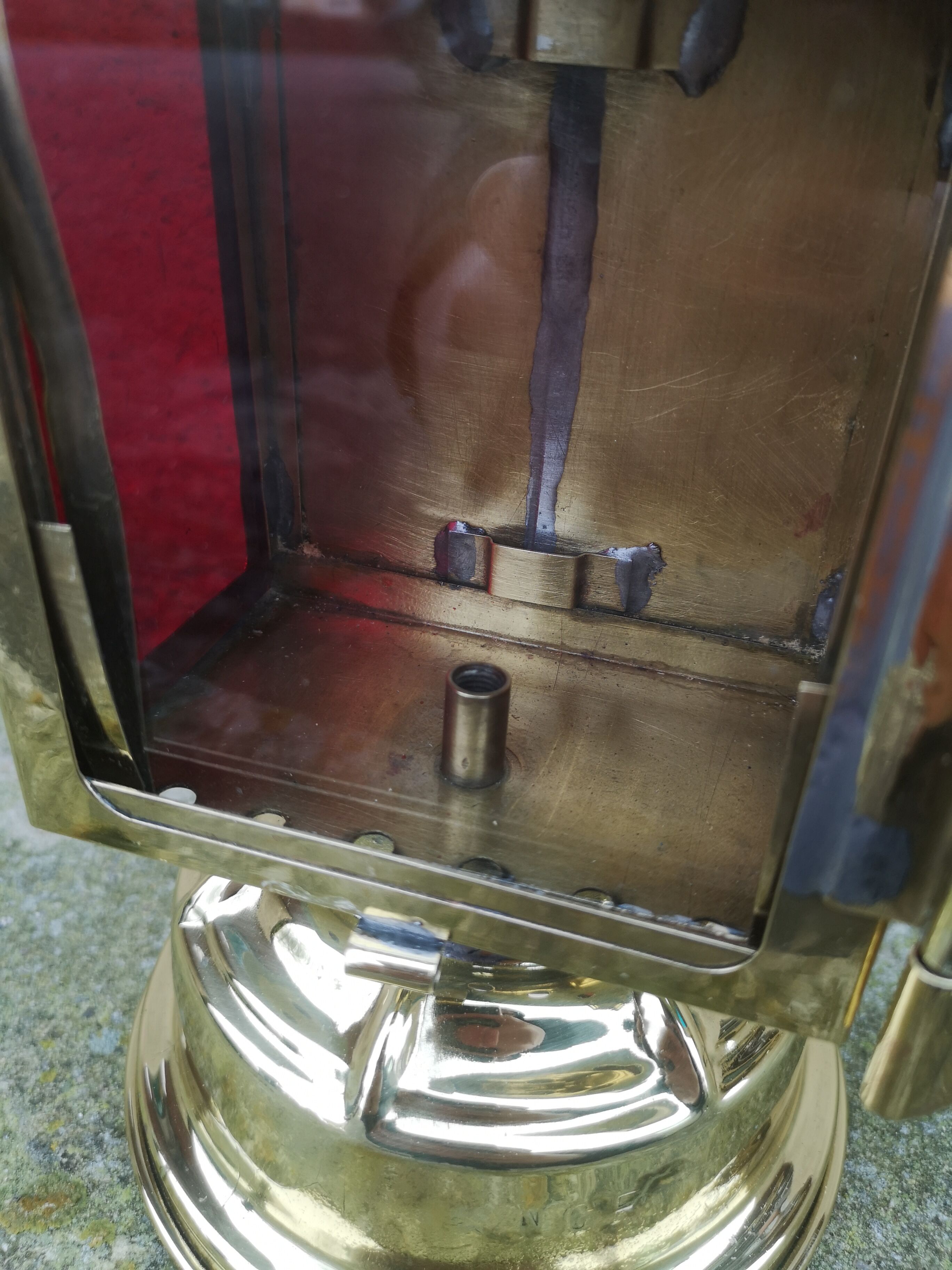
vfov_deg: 65.3
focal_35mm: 27
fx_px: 990
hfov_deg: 51.4
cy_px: 635
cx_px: 476
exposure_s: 1/192
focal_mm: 5.58
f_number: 1.8
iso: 50
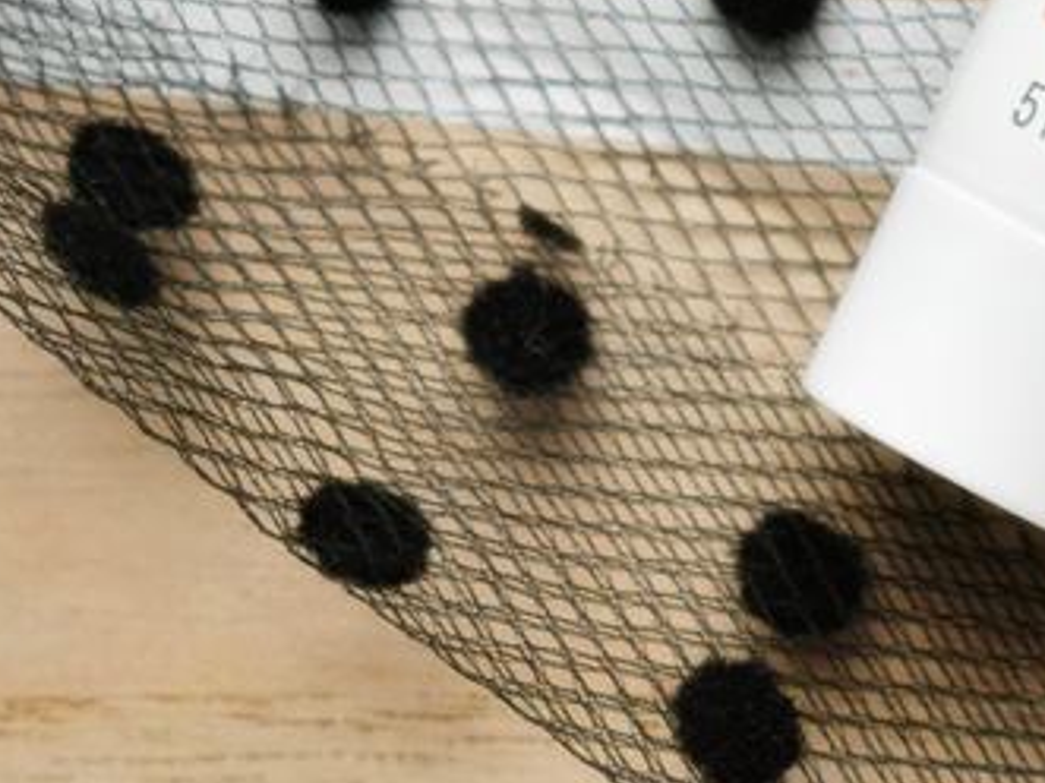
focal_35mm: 214
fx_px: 6458
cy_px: -257
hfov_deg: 9.2
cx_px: 827
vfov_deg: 6.9
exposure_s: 1/125
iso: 400
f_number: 6.3
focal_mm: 48
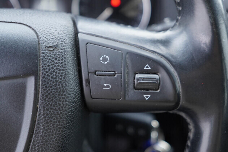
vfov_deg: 32.6
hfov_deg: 47.3
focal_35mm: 41
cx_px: 127
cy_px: 76
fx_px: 260
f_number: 2.8
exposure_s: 1/40
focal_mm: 24
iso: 400
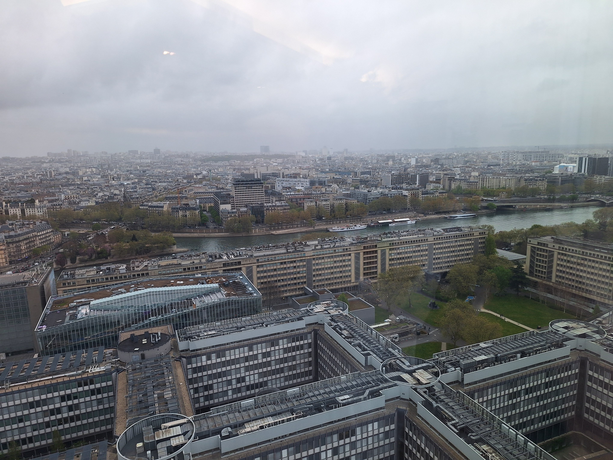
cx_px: 306
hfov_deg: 73.9
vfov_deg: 58.9
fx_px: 407
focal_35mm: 23
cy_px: 230
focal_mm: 5.54
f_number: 1.8
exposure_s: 1/212
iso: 40
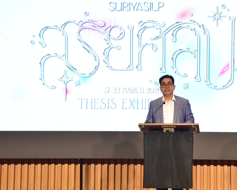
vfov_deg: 10.3
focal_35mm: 150
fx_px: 1052
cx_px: 148
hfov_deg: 12.8
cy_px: 102
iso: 2500
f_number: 5
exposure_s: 1/125
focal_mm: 105
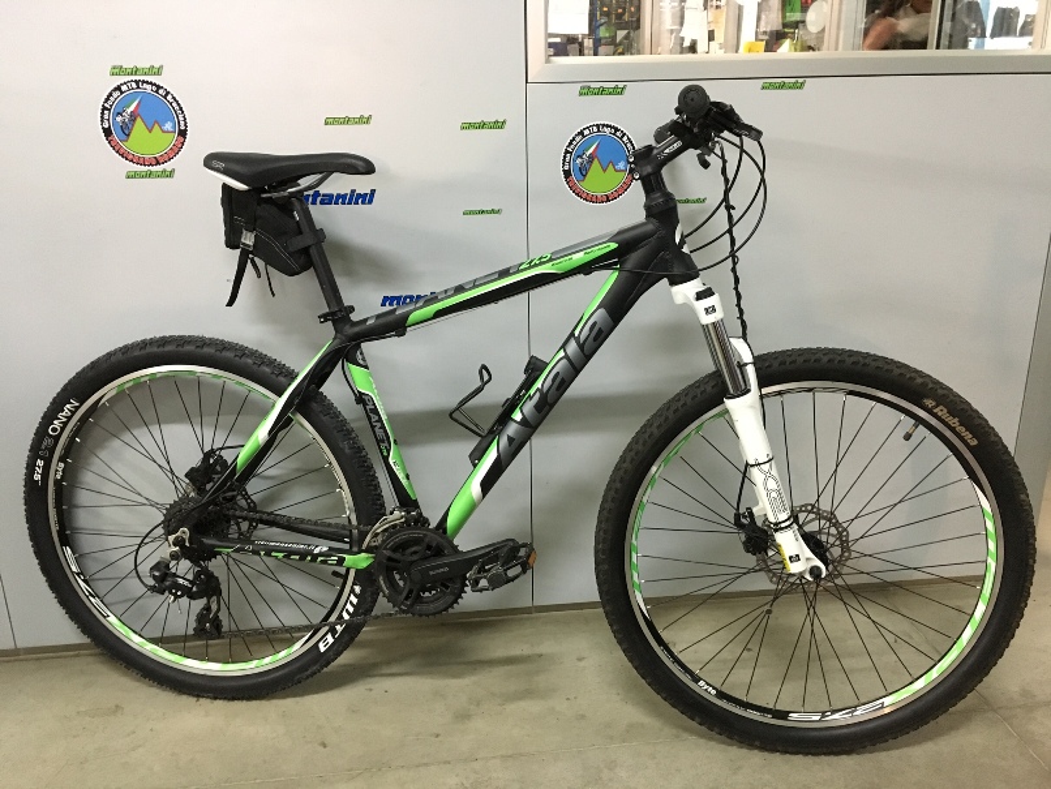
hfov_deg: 61.6
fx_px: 881
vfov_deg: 48.3
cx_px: 526
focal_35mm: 29
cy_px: 394
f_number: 2.2
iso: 250
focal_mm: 4.15
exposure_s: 1/17
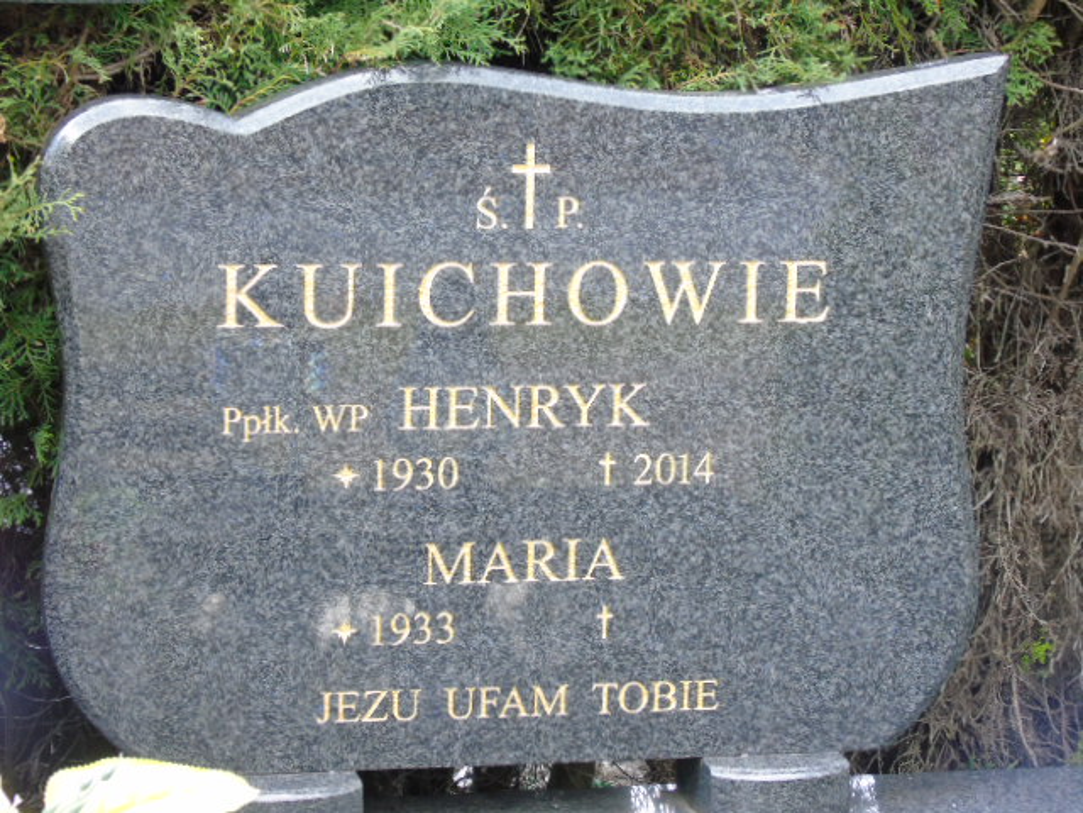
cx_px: 542
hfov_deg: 15.9
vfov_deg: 12.0
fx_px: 3879
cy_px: 406
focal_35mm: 124
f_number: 4.6
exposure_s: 1/30
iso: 320
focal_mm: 22
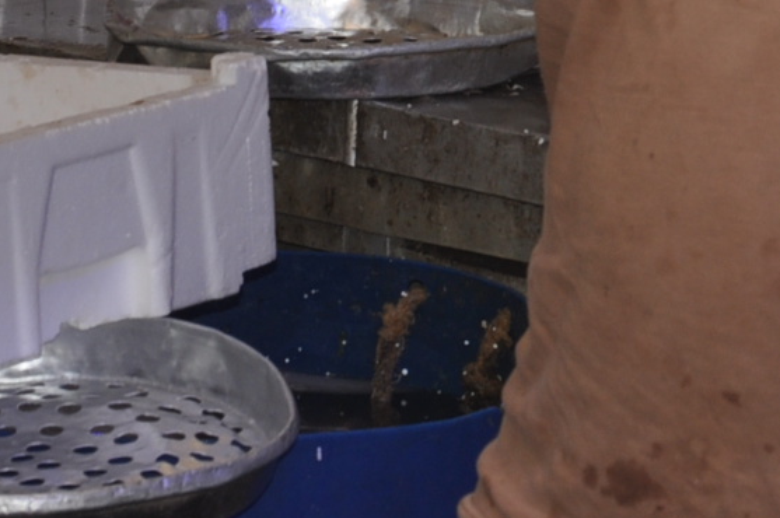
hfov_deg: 8.9
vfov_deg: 5.8
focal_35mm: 231
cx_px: 599
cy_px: -370
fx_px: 4999
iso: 200
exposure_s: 1/200
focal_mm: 40
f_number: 11
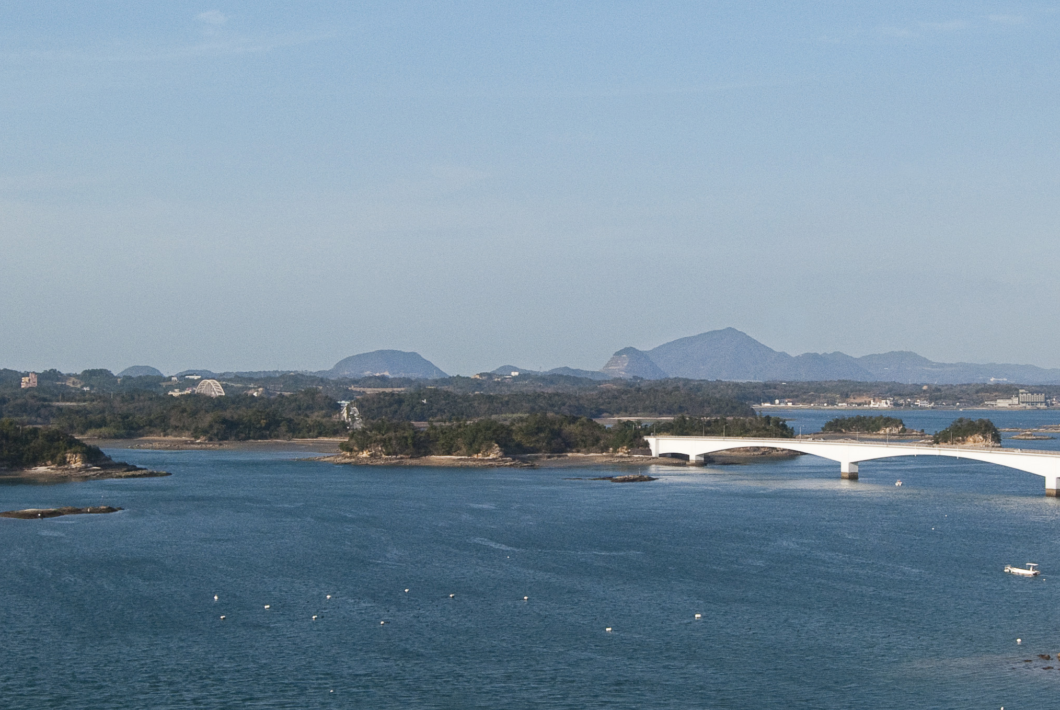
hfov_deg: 31.8
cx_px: 609
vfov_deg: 21.6
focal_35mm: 63
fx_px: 1857
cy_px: 383
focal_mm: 22
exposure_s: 1/400
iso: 400
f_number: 13
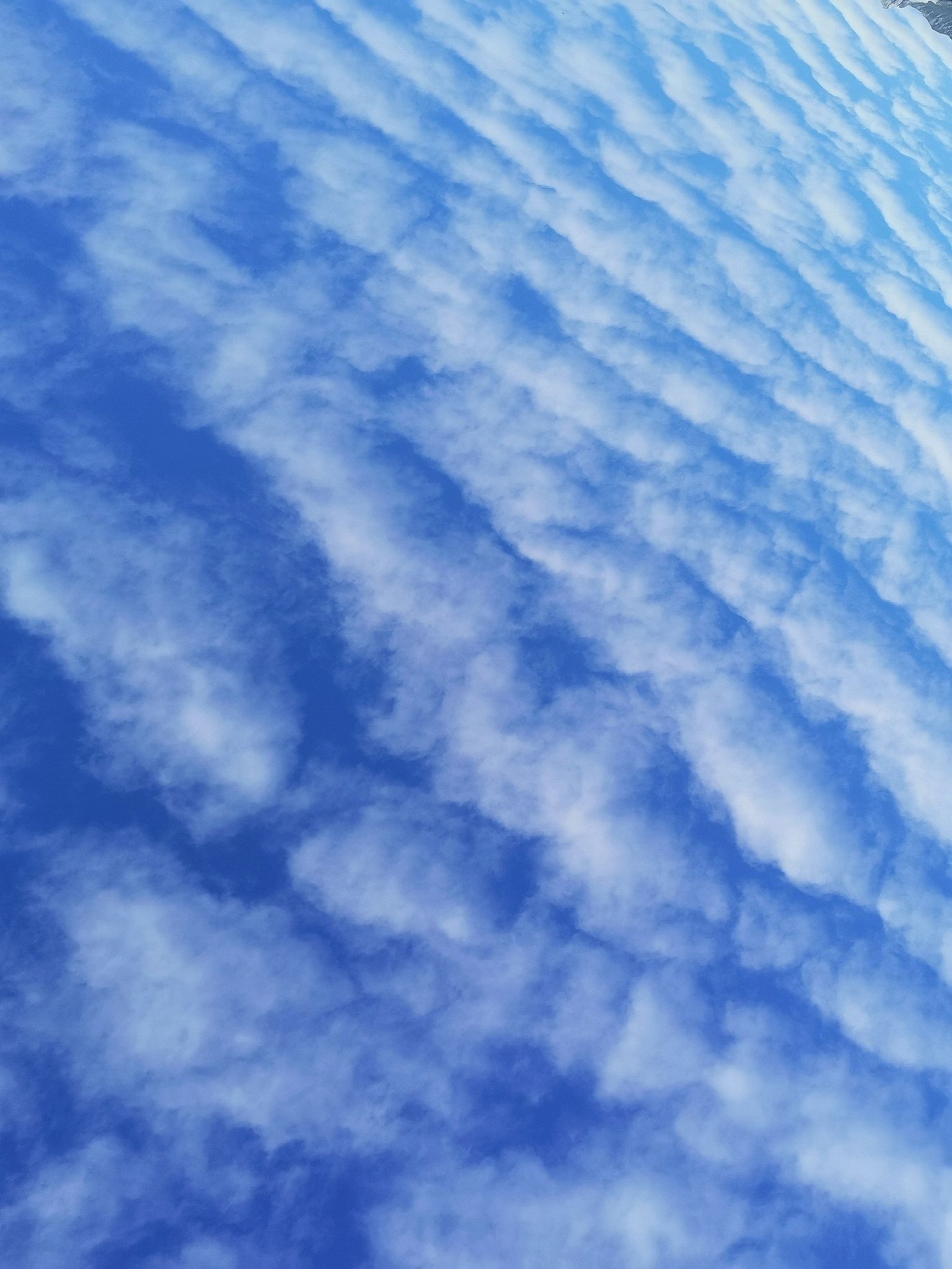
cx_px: 476
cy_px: 634
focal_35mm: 30
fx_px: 1100
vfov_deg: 60.0
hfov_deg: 46.8
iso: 50
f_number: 1.6
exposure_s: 1/4016
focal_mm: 5.56
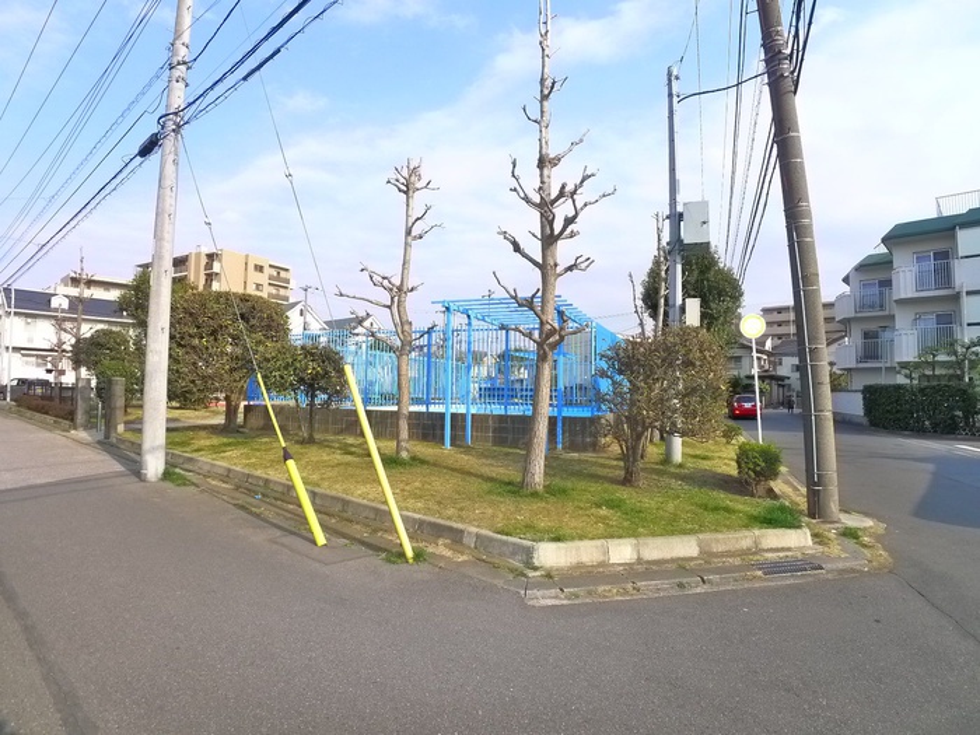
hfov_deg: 71.6
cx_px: 490
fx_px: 679
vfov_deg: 56.8
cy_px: 368
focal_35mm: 24
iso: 400
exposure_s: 1/400
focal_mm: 5.1
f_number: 4
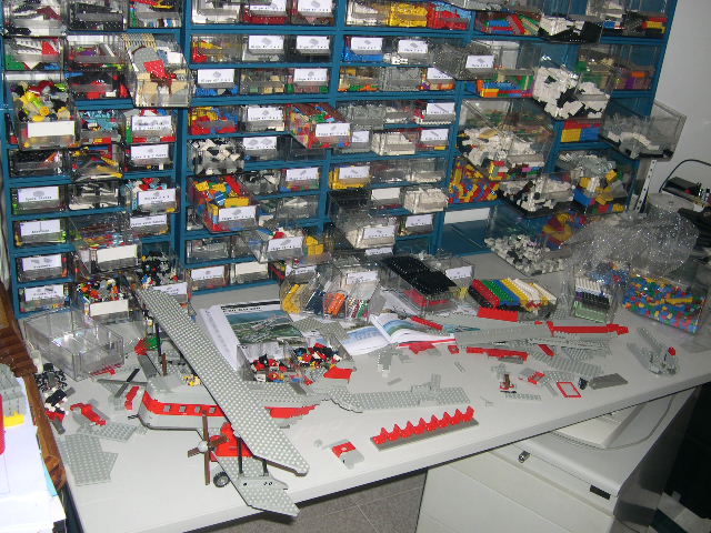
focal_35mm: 38
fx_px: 781
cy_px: 266
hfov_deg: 49.0
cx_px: 356
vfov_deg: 37.7
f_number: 2.8
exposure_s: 1/60
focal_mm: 8
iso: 100
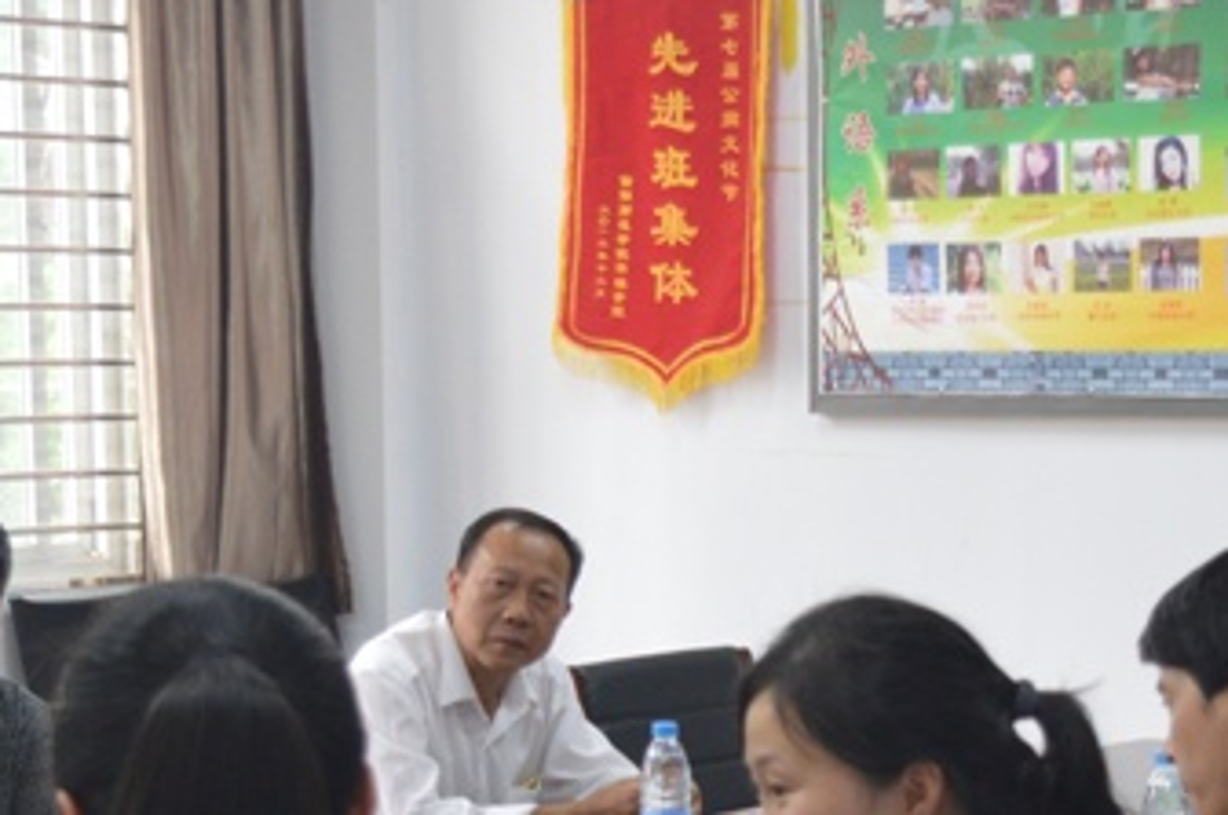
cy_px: 815
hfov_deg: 20.4
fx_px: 3406
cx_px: 691
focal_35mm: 100
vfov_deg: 13.5
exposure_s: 1/60
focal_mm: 28
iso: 1100
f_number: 4.2
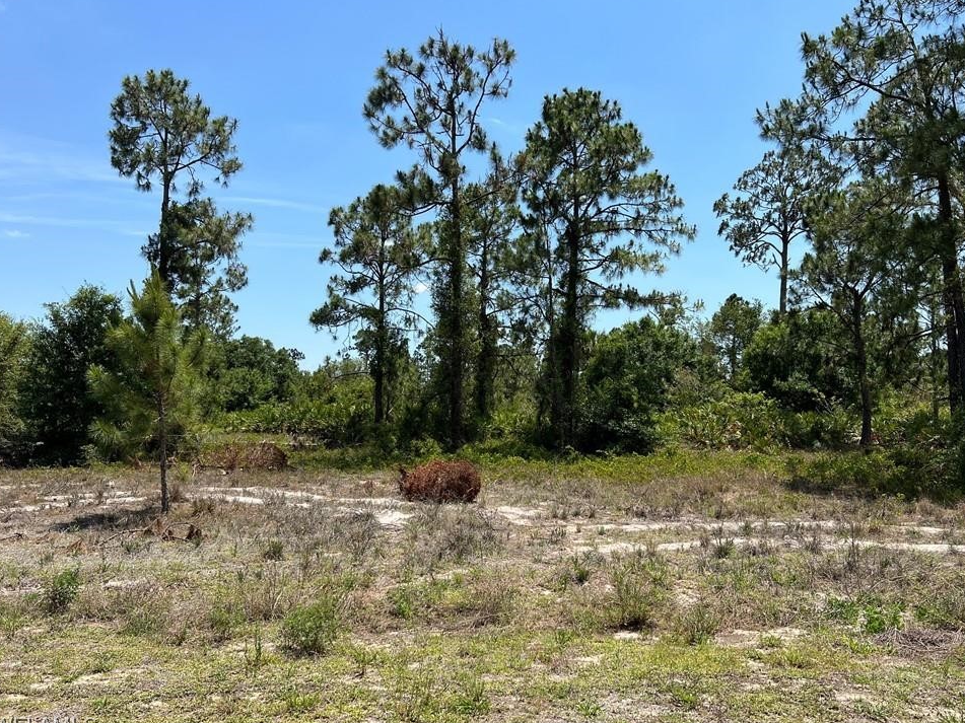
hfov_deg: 63.4
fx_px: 780
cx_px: 492
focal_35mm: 28
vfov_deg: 49.7
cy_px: 359
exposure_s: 1/3968
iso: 50
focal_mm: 5.7
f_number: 1.5
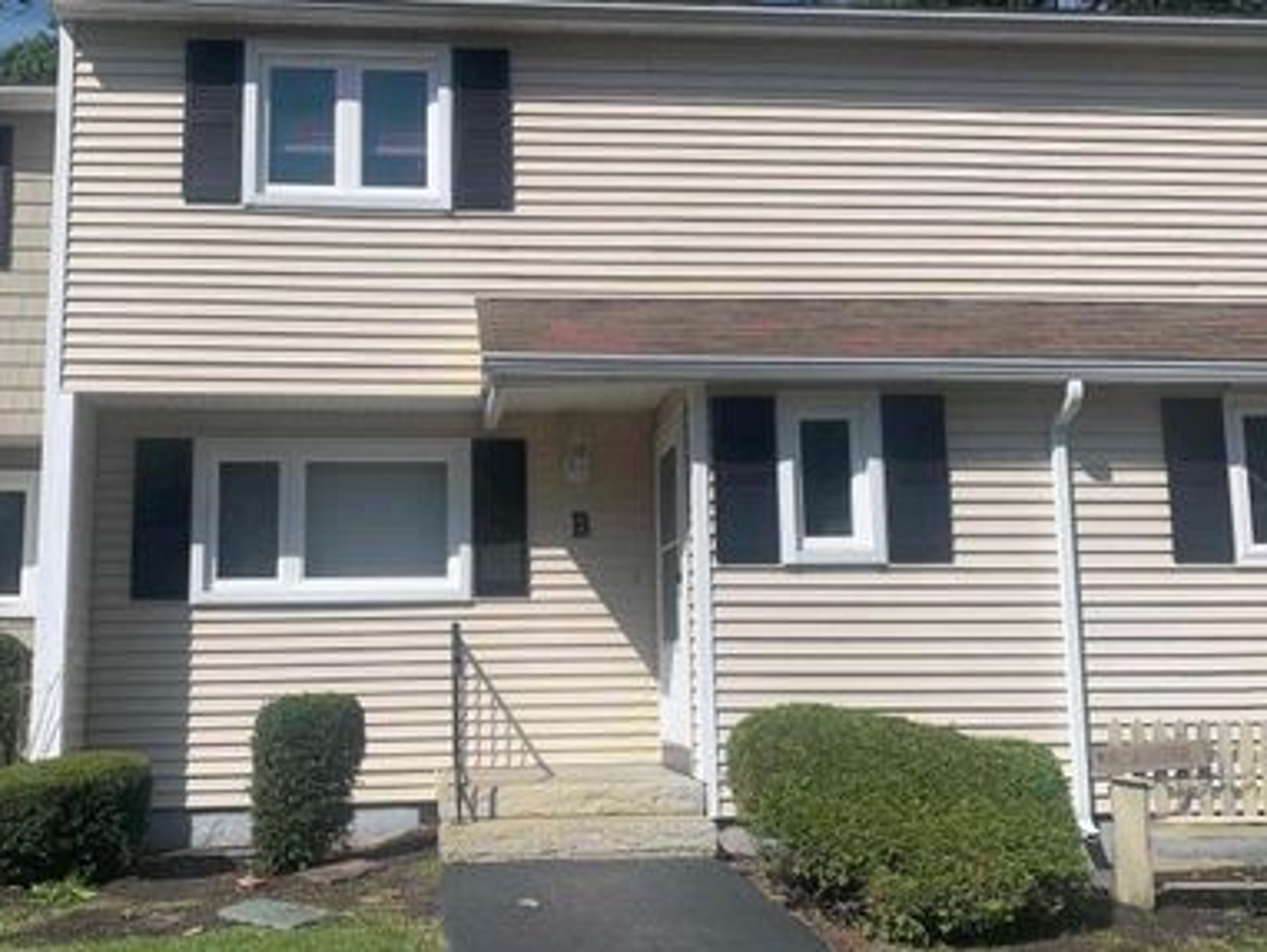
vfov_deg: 41.8
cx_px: 531
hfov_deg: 53.7
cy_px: 516
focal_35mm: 34
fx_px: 1245
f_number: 1.8
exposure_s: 1/3937
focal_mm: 4.25
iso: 25
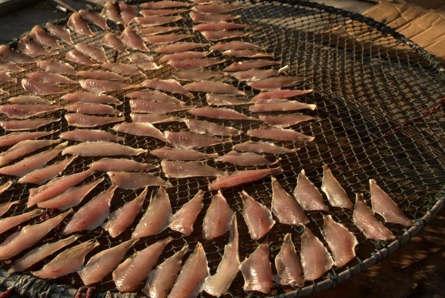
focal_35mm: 65
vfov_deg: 21.0
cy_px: 121
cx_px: 188
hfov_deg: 30.9
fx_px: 804
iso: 100
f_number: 6.7
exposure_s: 1/180
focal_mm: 31
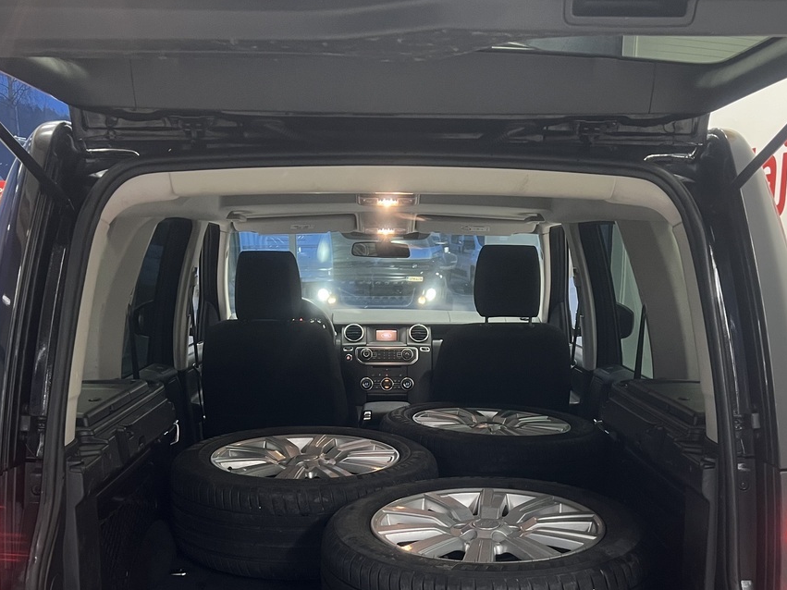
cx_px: 421
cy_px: 461
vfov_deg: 32.1
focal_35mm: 44
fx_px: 1000
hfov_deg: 42.9
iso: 125
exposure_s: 1/50
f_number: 1.5
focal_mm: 5.7
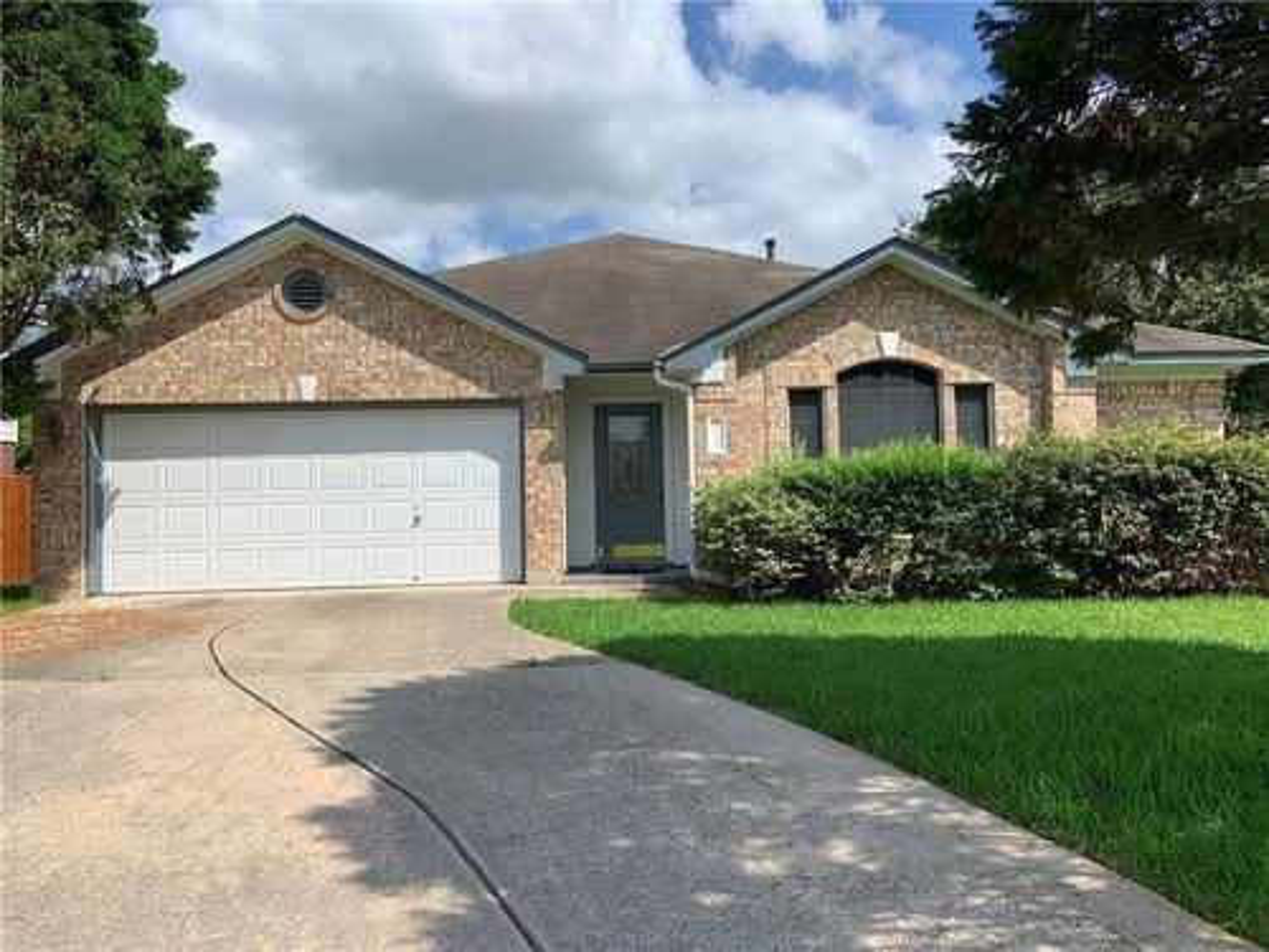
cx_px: 634
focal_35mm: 26
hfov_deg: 67.3
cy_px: 476
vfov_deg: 53.1
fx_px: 953
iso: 25
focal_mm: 4.25
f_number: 1.8
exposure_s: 1/2681
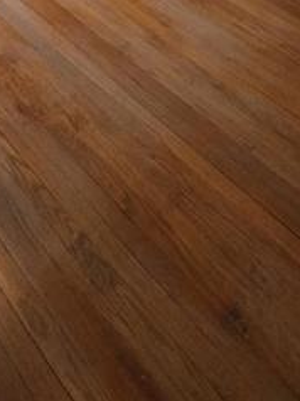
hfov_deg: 32.7
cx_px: 34
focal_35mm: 42
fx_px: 486
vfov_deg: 26.3
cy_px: -244
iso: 500
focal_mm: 2.2
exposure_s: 1/60
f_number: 2.2
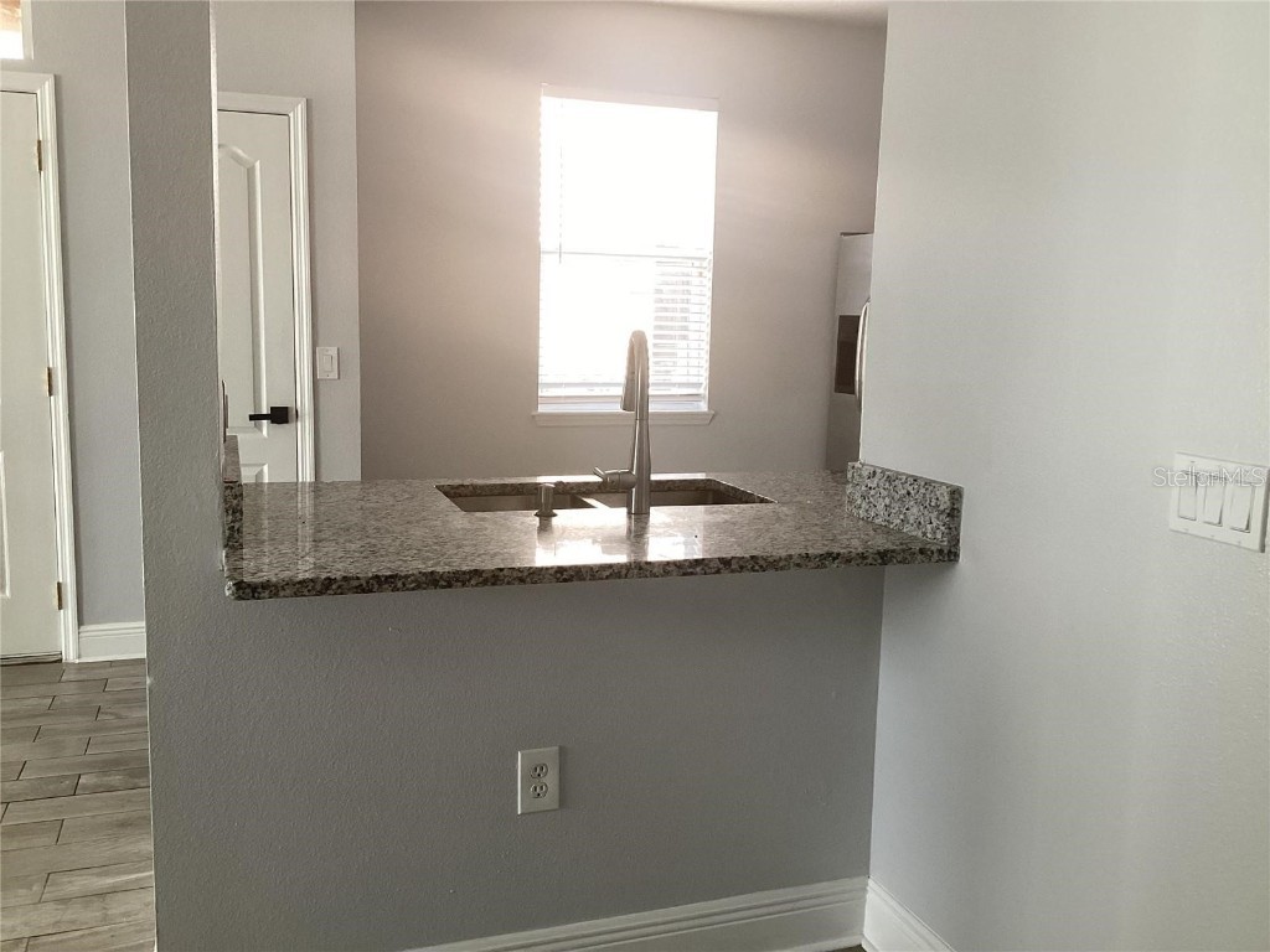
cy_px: 476
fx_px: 1137
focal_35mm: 31
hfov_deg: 58.4
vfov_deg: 45.4
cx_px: 635
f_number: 2.4
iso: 100
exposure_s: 1/60
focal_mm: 3.3
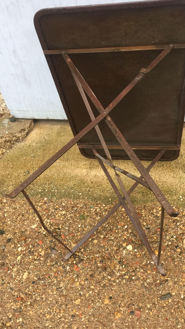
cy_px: 166
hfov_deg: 36.7
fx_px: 279
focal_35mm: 32
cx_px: 100
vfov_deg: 61.0
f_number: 2.2
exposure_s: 1/33
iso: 32
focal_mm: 4.15
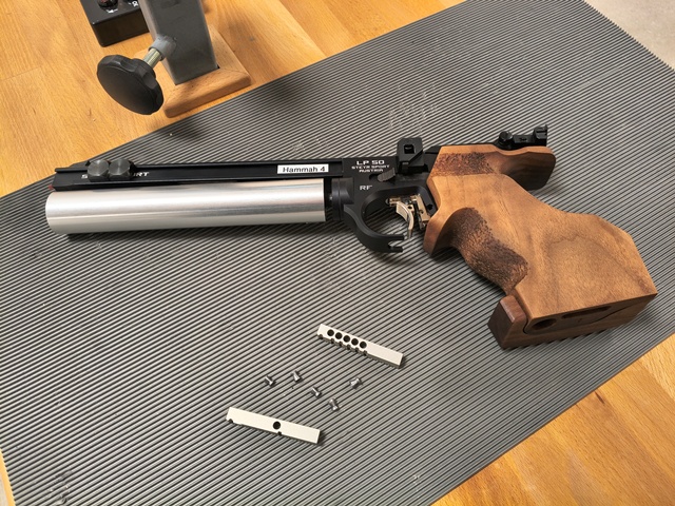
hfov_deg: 67.3
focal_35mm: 26
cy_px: 253
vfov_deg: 53.1
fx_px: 507
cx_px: 338
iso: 312
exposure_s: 1/50
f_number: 1.8
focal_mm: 4.81
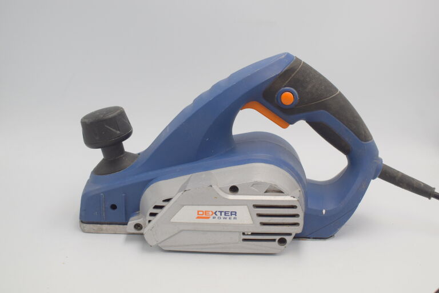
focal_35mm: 52
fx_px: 640
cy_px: 146
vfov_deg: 25.8
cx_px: 220
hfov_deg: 37.9
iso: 400
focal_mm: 35
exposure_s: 1/200
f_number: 7.1
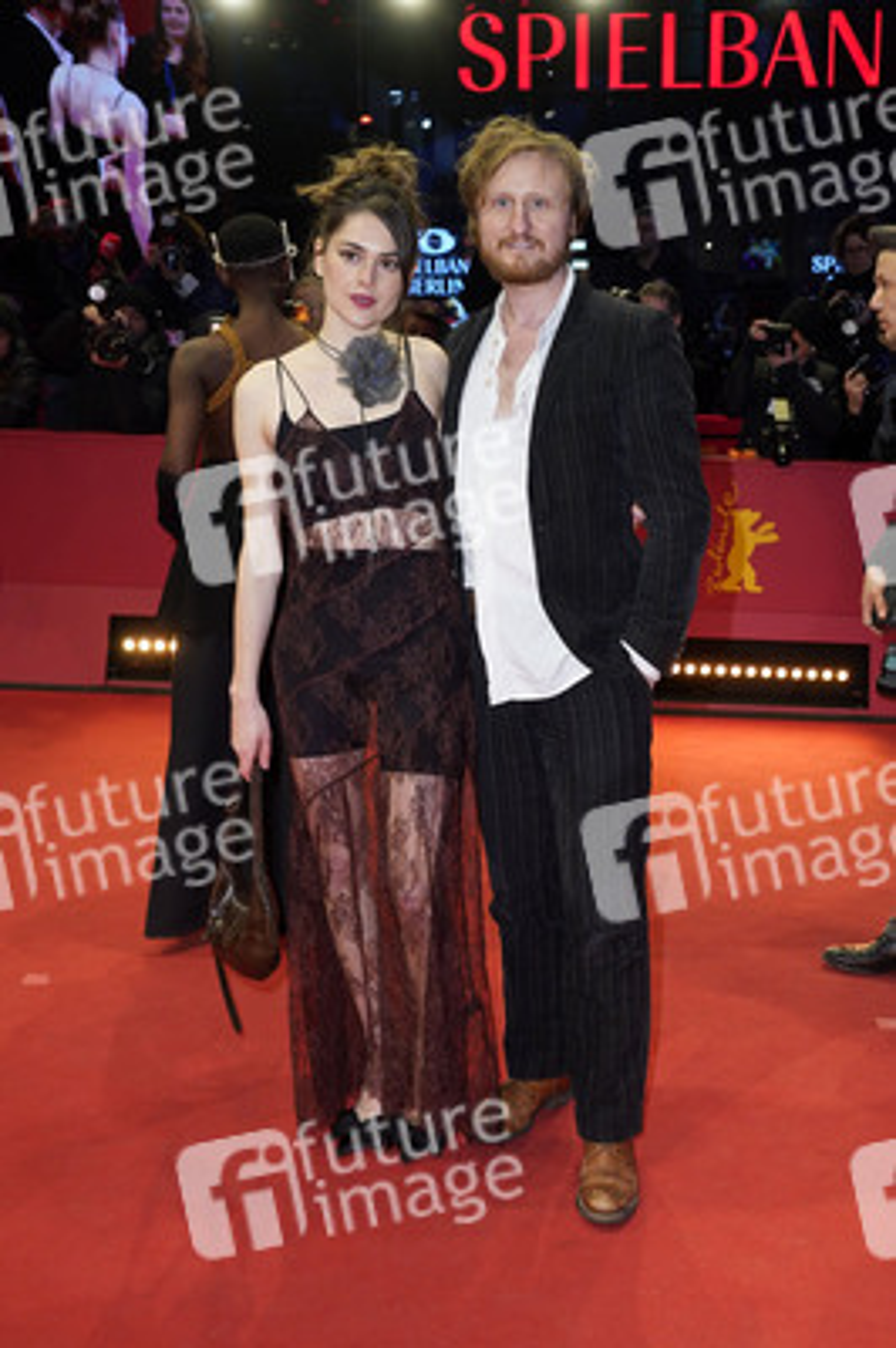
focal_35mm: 30
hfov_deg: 43.5
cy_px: 674
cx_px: 448
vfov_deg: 62.0
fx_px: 1122
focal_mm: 30
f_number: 5.6
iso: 800
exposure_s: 1/160
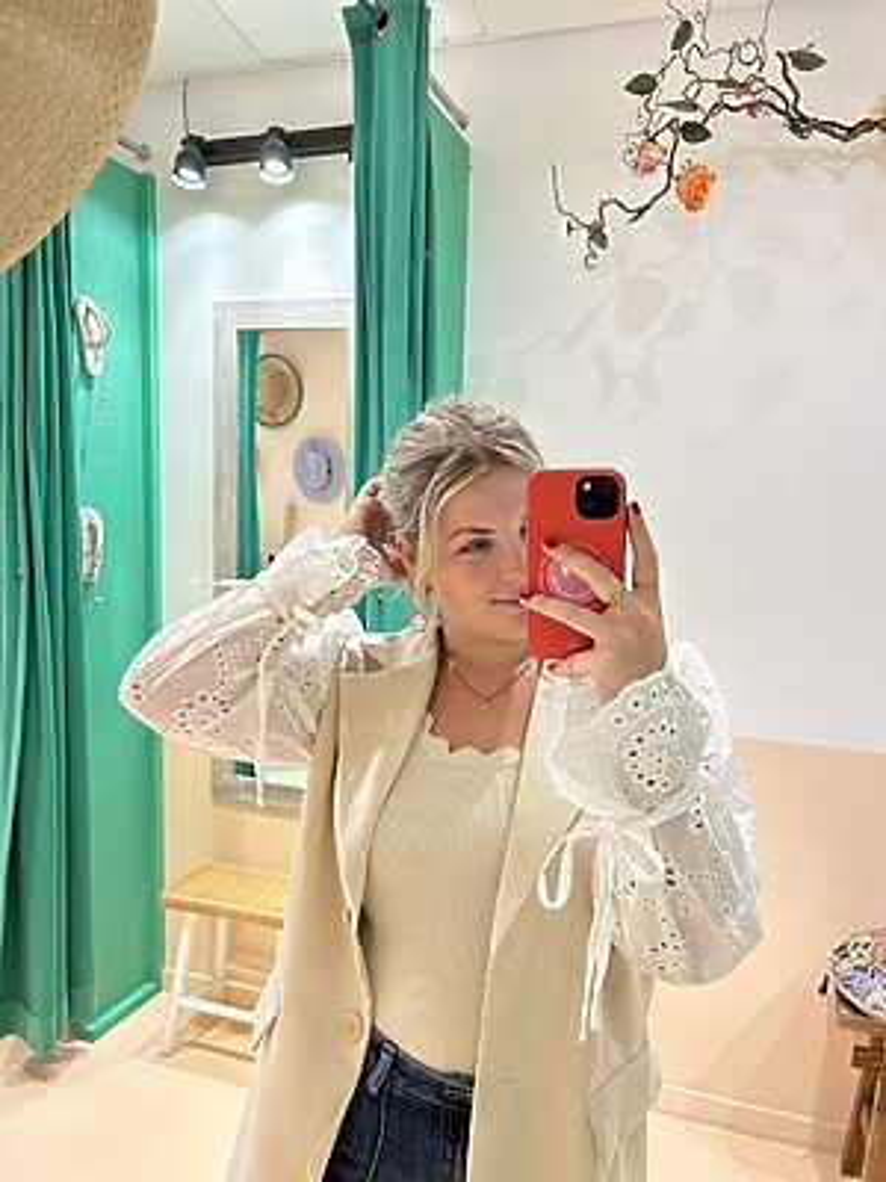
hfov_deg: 53.1
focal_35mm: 26
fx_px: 887
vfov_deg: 67.3
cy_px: 591
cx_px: 443
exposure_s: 1/50
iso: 250
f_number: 1.5
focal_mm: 5.7
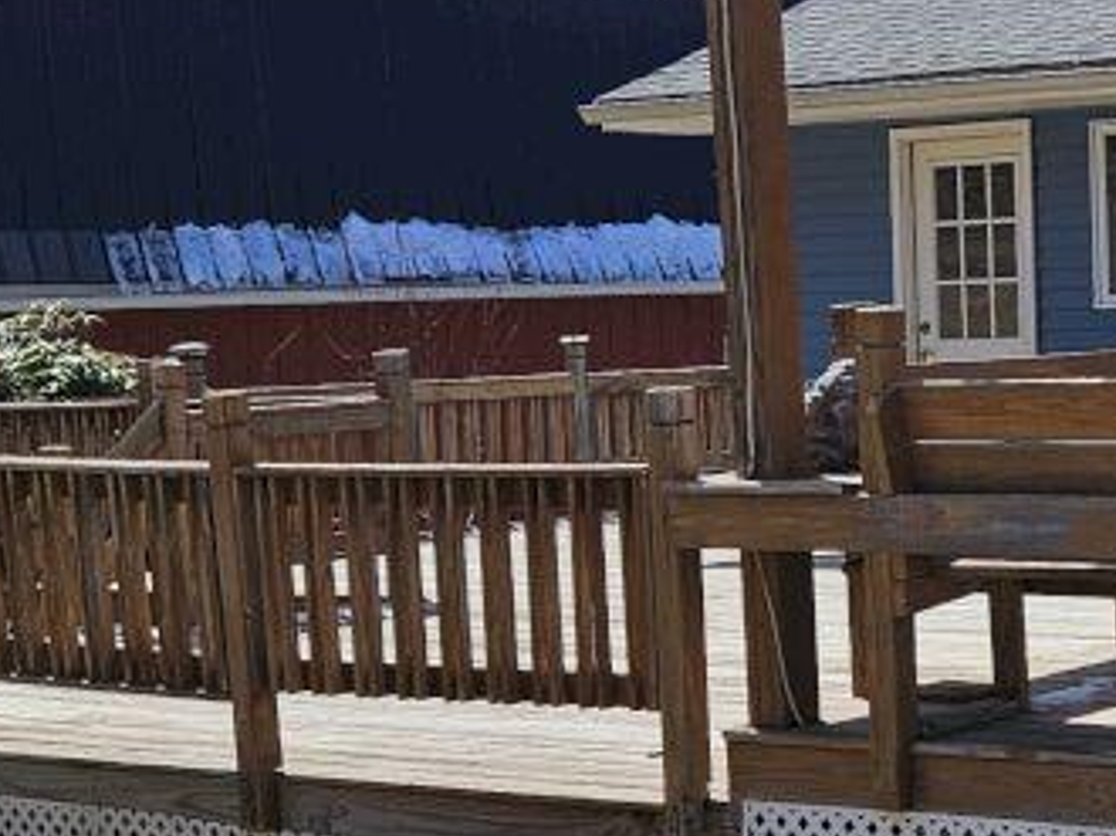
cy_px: 311
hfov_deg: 19.5
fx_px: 2996
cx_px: 1446
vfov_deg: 15.9
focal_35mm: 93
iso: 25
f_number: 1.8
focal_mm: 5.4
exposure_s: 1/2463
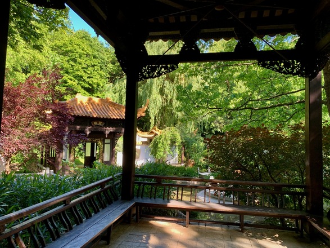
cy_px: 124
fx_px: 248
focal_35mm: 26
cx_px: 165
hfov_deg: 67.3
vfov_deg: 53.0
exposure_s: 1/121
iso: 25
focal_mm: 4.25
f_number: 1.8
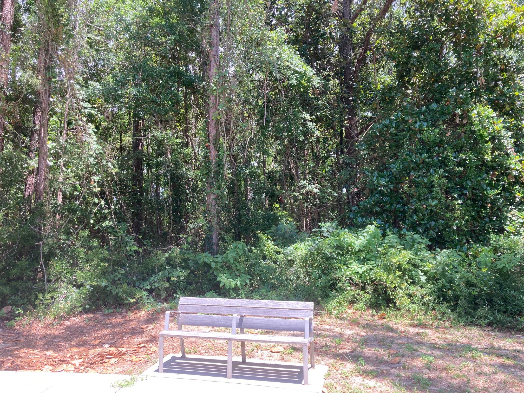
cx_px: 262
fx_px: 424
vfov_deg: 49.7
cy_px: 196
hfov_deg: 63.4
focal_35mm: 28
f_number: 1.8
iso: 20
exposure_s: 1/144
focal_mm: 3.99
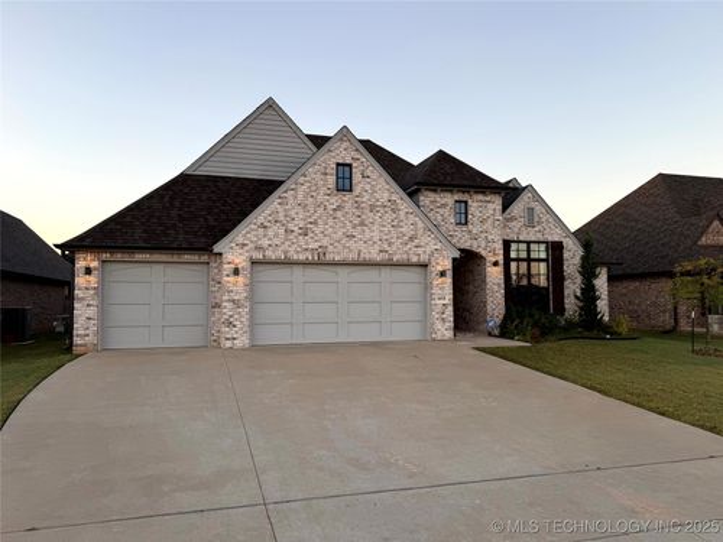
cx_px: 362
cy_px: 271
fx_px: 501
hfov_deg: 71.6
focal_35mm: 24
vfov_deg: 56.8
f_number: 1.78
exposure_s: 1/298
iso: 80
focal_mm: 6.76
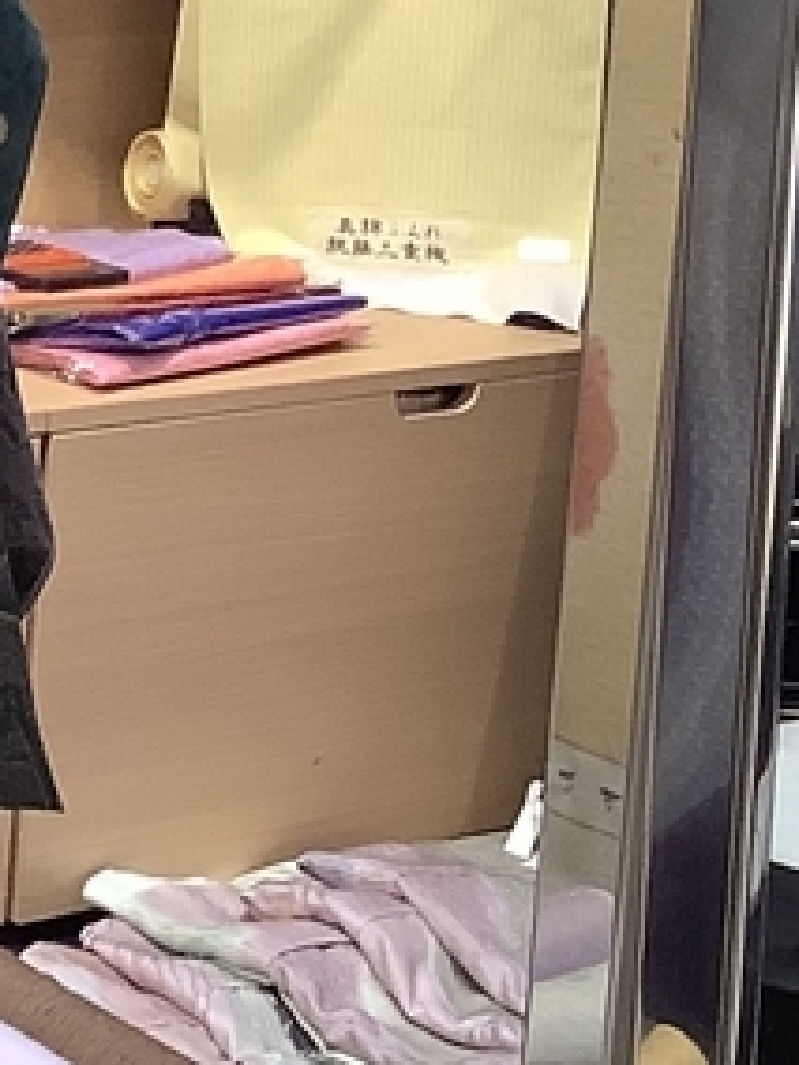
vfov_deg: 14.8
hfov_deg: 10.6
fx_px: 4032
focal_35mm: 131
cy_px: 15
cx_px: -690
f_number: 2.4
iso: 100
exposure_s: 1/60
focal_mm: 3.3
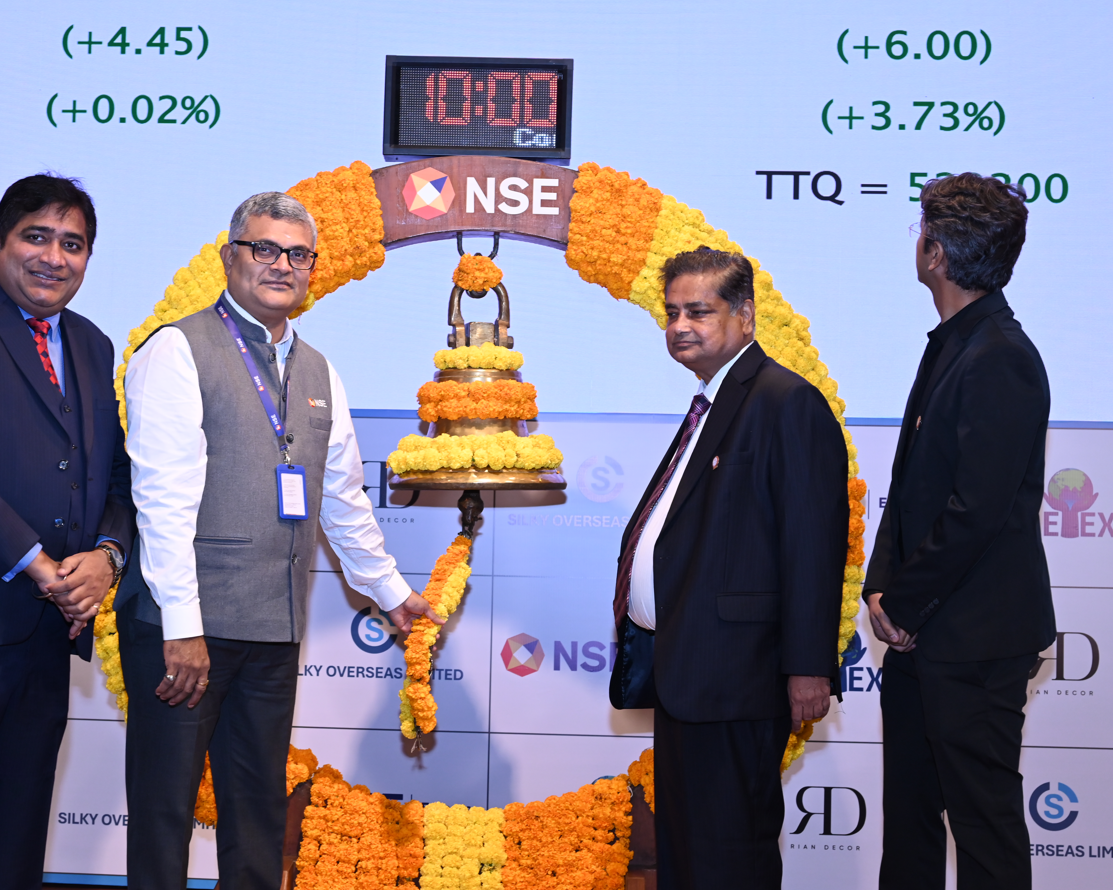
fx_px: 1713
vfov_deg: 29.1
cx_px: 490
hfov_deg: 36.0
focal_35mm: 52
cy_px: 447
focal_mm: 46
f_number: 5
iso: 1250
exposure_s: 1/125
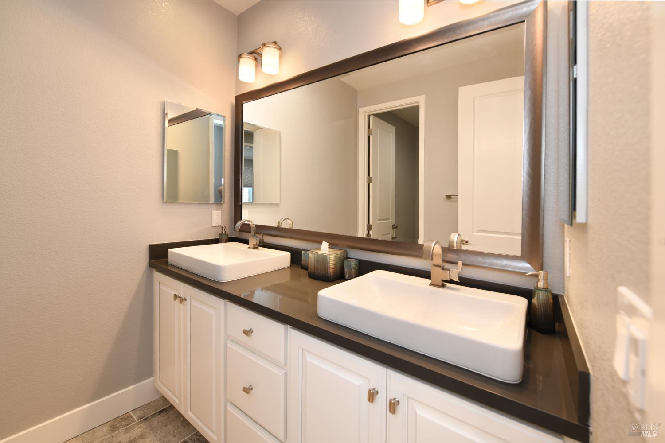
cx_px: 332
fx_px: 259
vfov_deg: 81.2
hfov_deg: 104.3
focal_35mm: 14
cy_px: 222
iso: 320
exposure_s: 1/15
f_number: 7.1
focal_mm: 14
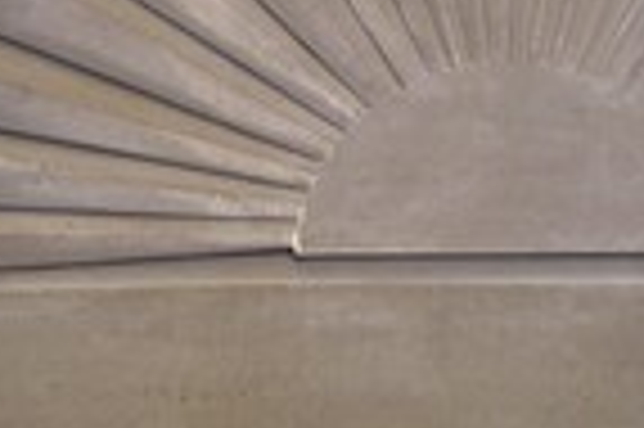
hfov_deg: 10.0
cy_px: -198
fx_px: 3681
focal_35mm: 206
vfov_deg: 6.6
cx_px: 444
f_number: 6.3
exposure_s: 1/50
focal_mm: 70
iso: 800
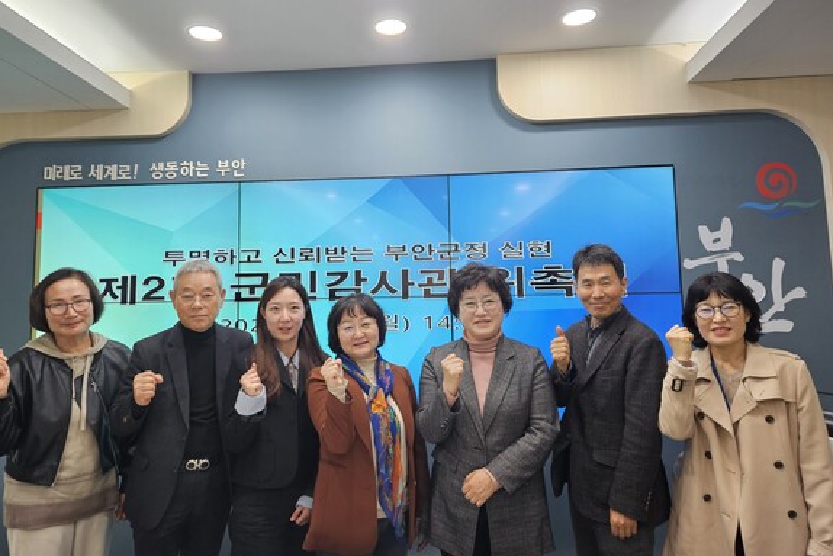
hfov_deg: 71.5
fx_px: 579
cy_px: 253
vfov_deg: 51.2
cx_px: 411
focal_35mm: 25
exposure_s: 1/120
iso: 200
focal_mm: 5.4
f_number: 1.8
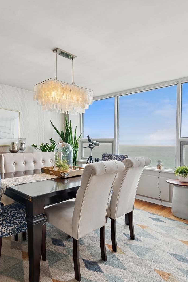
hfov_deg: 53.9
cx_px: 61
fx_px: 180
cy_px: 143
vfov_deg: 76.1
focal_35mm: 23
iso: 200
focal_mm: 15
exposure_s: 1/20
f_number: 8
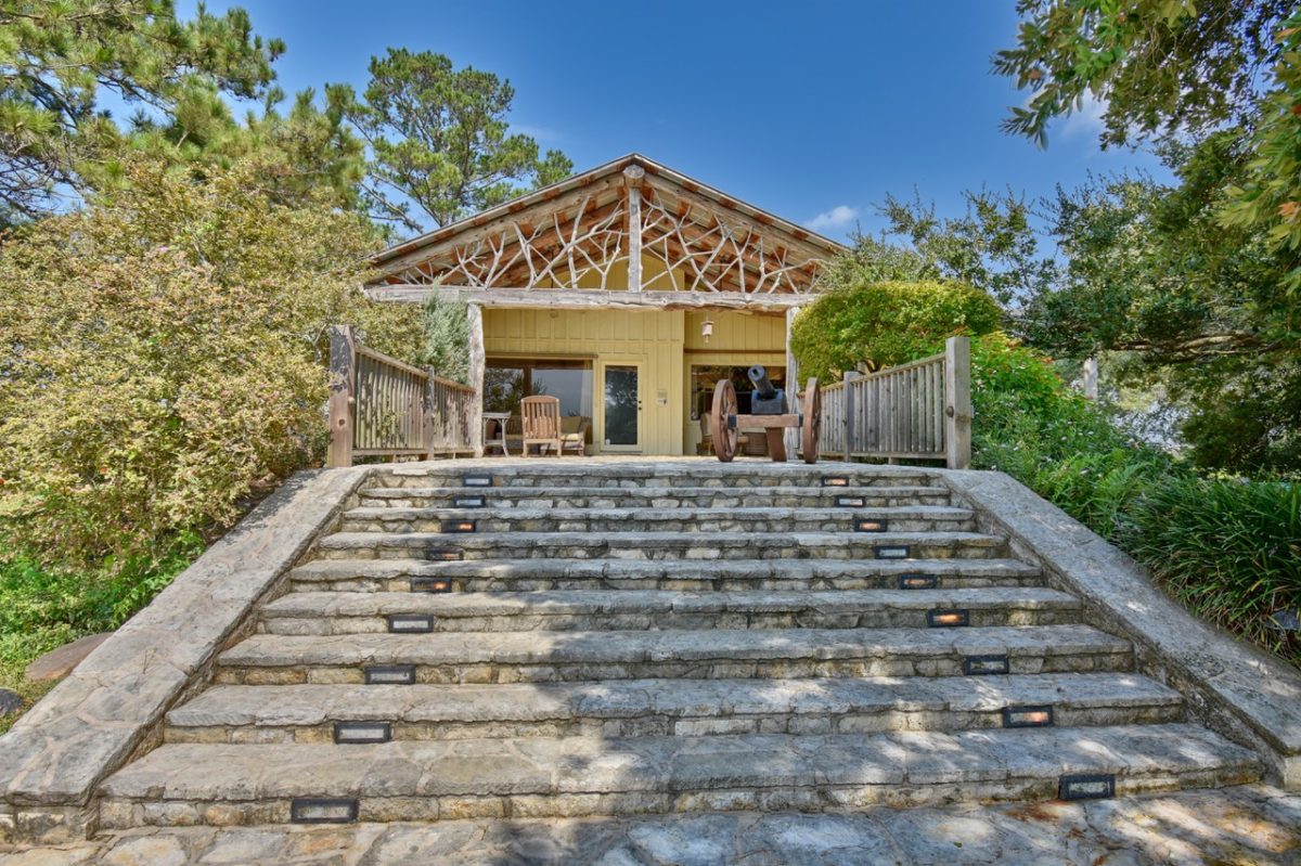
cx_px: 650
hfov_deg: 85.4
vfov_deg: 63.2
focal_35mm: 20
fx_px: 704
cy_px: 433
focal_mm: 13
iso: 100
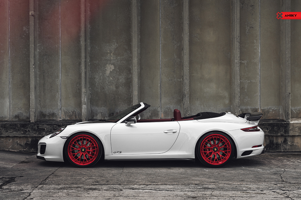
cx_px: 150
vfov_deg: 23.8
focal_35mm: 57
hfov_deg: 35.0
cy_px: 100
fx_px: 477
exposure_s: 1/80
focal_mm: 57
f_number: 4.5
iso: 100
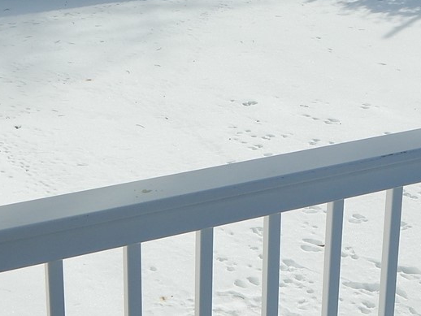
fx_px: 1034
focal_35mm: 85
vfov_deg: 17.2
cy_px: 46
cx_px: 329
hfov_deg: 22.7
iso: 125
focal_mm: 7.7
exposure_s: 1/500
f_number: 7.1
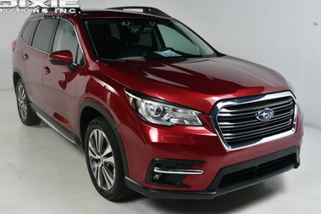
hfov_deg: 50.7
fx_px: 339
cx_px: 157
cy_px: 108
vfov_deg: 35.0
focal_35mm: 38
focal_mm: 24
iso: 100
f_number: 13
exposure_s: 1/160
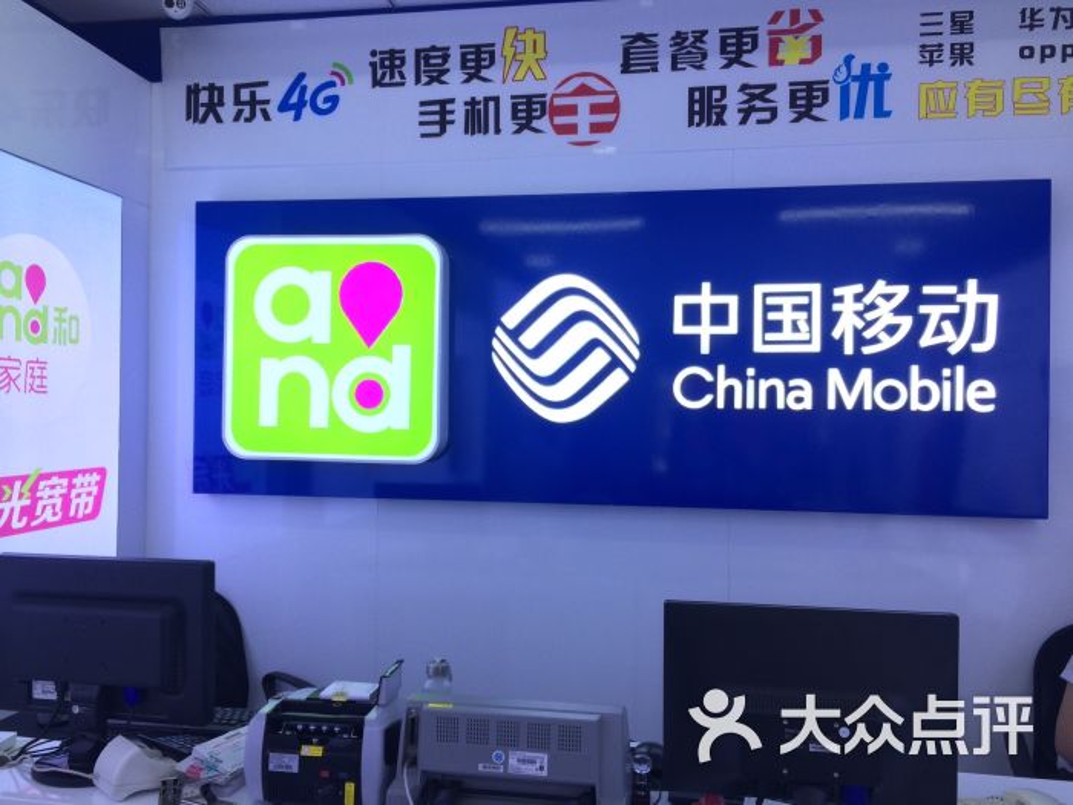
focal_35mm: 29
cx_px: 536
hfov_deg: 61.7
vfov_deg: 48.2
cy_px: 402
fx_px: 899
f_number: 2.2
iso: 32
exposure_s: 1/108
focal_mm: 4.15
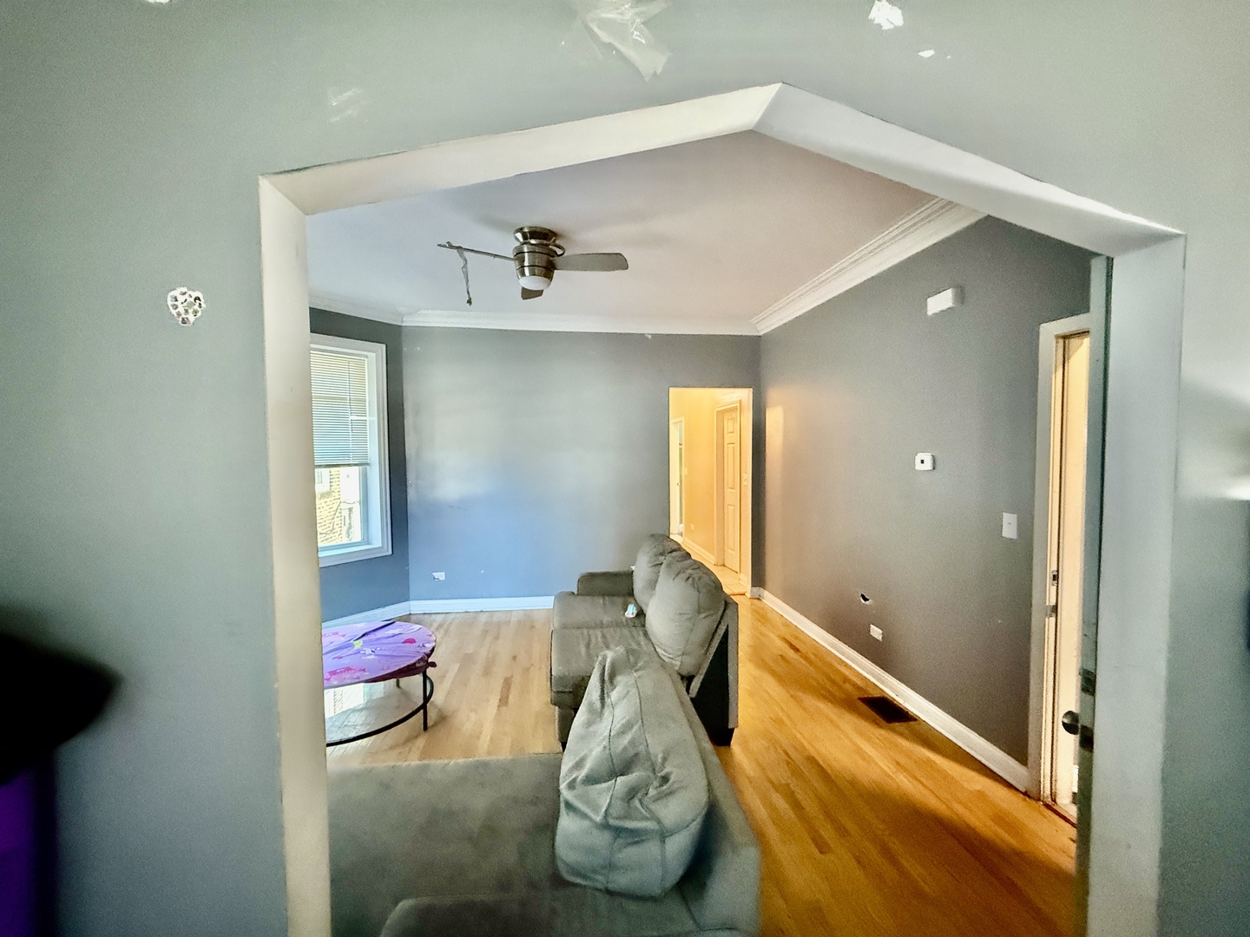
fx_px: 506
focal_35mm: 14
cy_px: 468
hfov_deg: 102.1
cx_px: 625
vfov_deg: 85.7
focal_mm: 2.22
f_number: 2.2
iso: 1000
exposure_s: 1/40
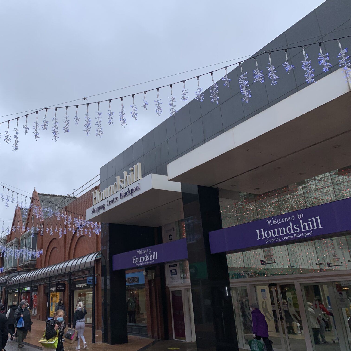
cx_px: 115
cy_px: 174
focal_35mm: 31
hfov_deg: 51.5
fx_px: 356
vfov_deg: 52.5
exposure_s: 1/711
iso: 25
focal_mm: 4.25
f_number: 1.8
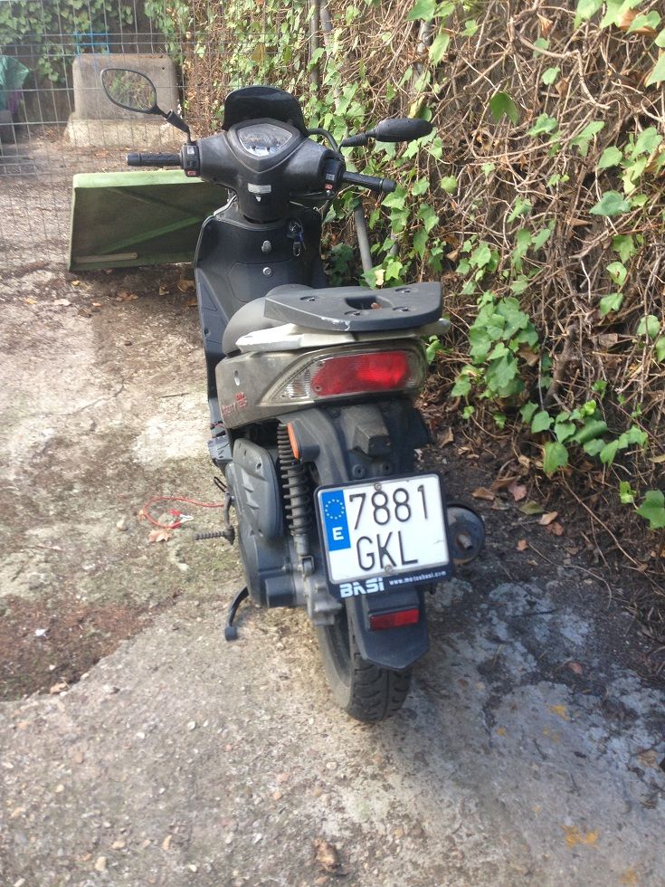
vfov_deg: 55.4
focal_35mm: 33
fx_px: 845
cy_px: 444
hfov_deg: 42.9
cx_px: 332
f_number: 2.4
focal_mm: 4.12
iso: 64
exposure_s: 1/60
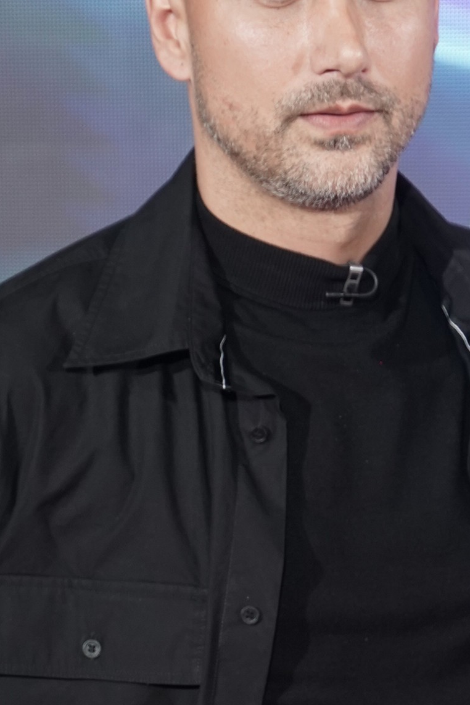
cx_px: 346
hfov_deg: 5.9
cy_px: 562
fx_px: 4523
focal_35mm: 231
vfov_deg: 8.9
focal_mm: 66
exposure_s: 1/200
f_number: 2.8
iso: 1000
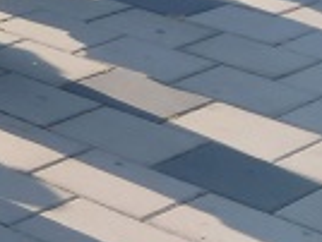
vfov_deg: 8.8
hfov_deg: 9.7
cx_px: -622
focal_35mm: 161
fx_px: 1500
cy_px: -201
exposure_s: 1/144
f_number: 1.8
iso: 20
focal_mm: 4
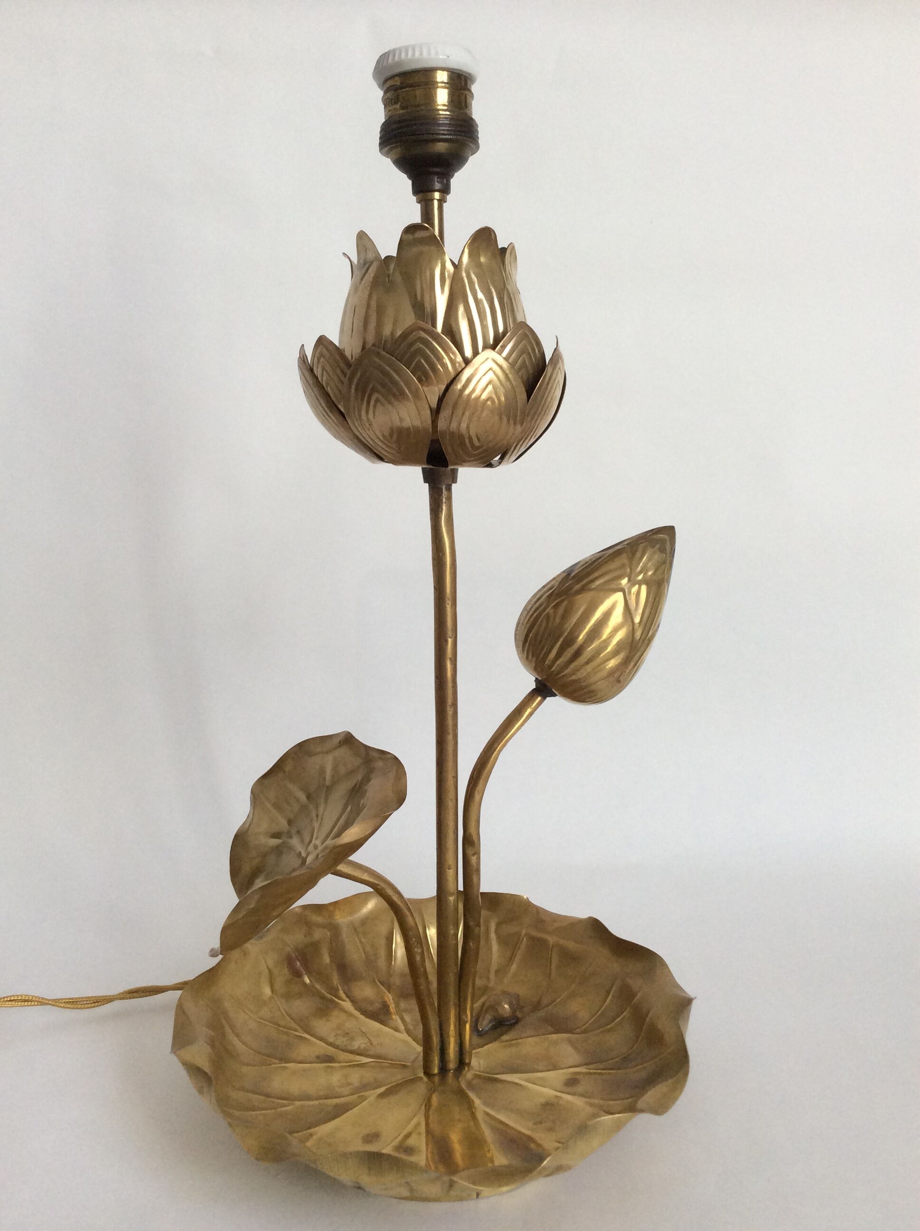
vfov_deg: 56.9
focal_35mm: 32
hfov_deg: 44.1
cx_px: 460
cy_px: 616
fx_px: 1137
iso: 64
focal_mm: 3.3
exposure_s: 1/100
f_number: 2.4
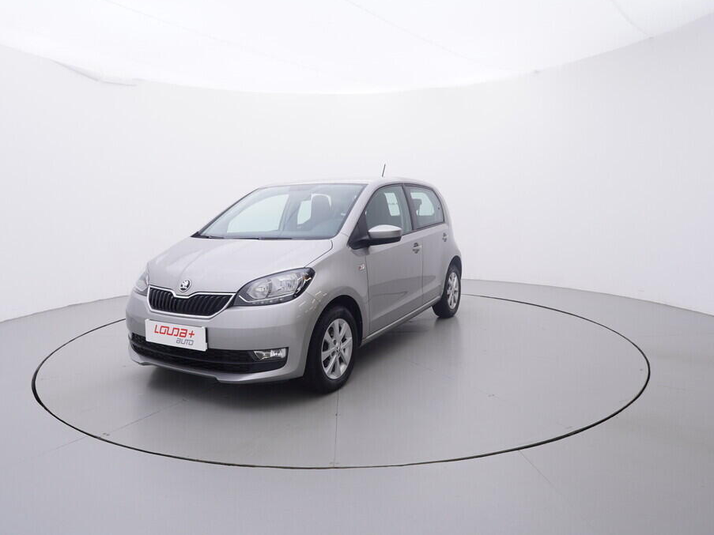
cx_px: 341
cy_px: 266
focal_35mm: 25
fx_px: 506
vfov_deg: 55.7
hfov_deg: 70.3
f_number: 5
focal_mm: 15
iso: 200
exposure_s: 1/80
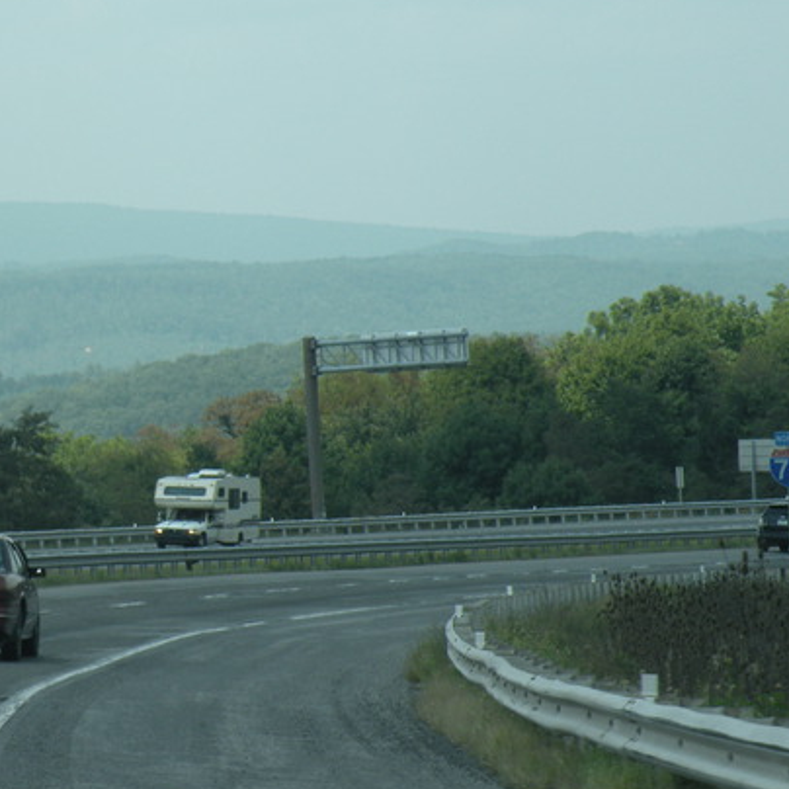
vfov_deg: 7.1
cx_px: 29
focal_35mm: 247
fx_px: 6369
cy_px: 275
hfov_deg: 7.1
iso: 64
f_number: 5.6
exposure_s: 1/202
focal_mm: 25
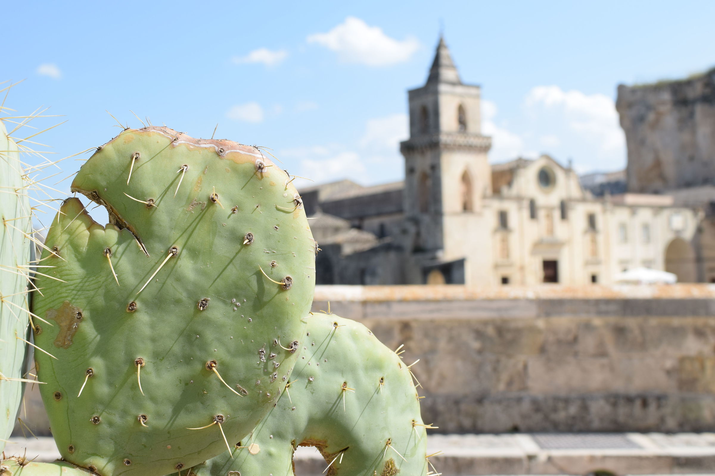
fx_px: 1043
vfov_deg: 25.8
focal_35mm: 52
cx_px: 358
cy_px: 238
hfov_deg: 37.9
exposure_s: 1/200
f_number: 8
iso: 100
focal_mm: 35
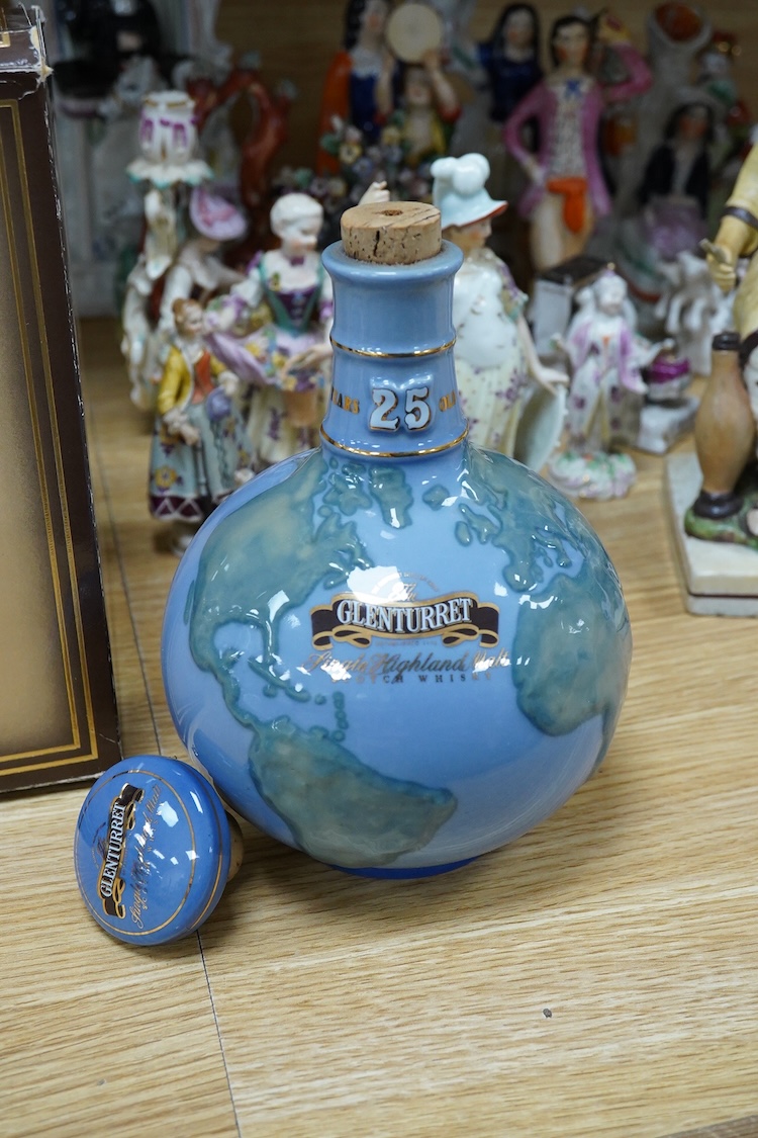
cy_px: 569
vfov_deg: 43.6
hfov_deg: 29.9
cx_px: 379
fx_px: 1421
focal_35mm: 45
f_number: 9
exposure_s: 1/200
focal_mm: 30
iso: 2500
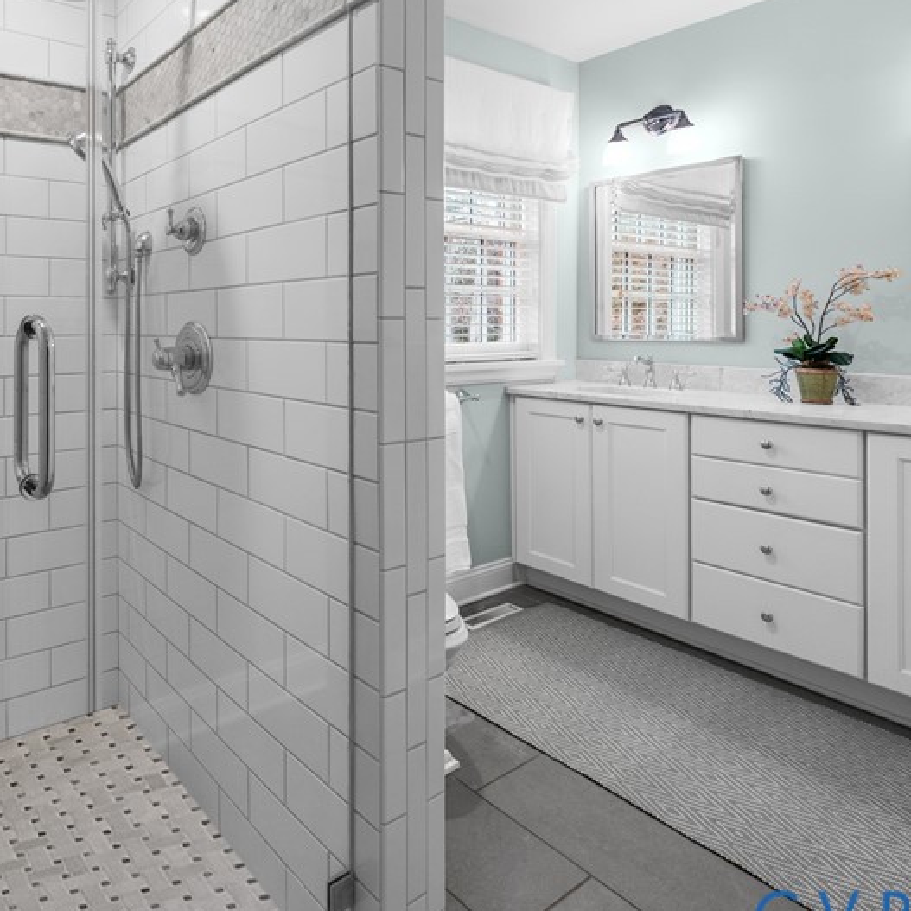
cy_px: 341
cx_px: 192
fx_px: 625
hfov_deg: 66.1
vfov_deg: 70.9
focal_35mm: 21
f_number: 5.6
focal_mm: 12
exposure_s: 1/13
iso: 1600
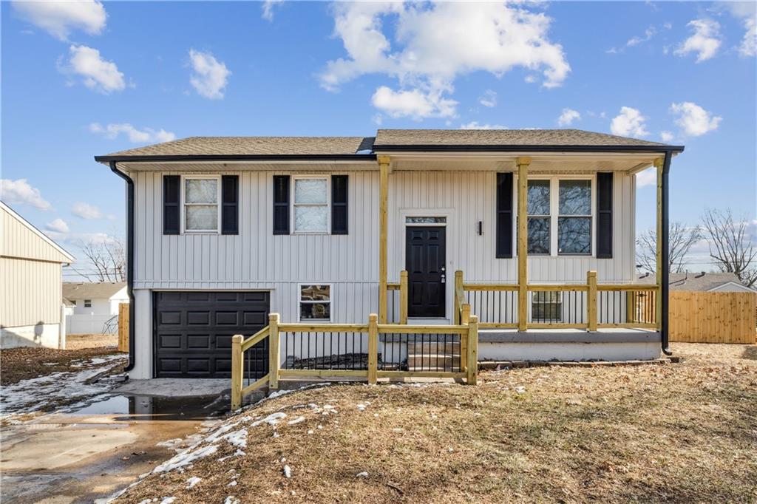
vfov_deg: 58.8
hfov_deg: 80.4
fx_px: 448
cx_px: 378
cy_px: 252
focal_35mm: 21
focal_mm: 21.3
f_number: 22
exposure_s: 1/10
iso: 100
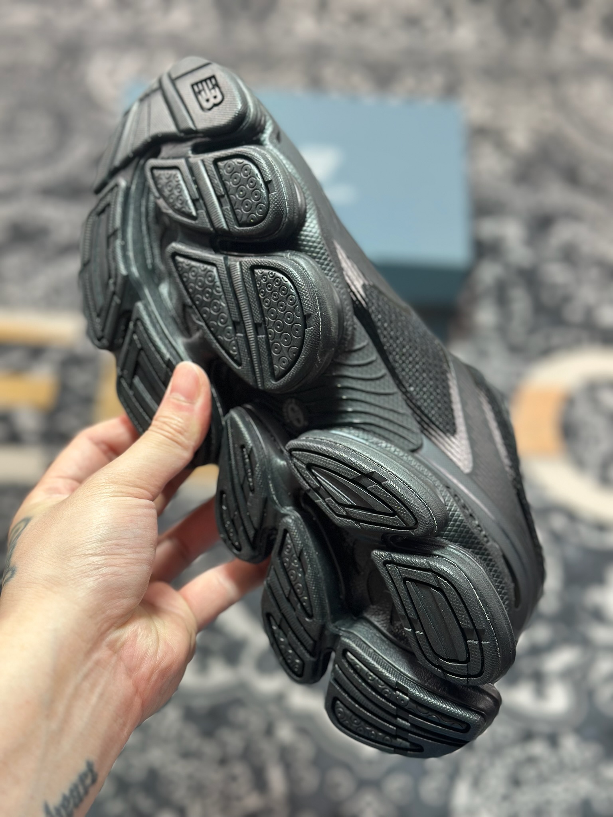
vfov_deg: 39.7
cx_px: 306
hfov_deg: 30.3
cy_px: 408
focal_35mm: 48
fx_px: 1133
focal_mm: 6.86
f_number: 1.78
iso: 64
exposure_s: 1/100
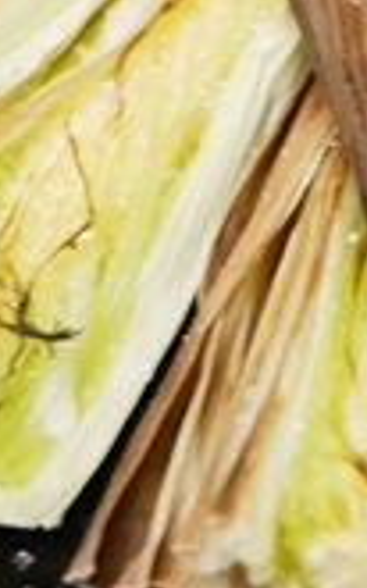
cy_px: -25
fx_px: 1650
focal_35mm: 103
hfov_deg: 11.8
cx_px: 645
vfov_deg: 19.5
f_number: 3.5
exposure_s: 1/60
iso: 1250
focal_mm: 12
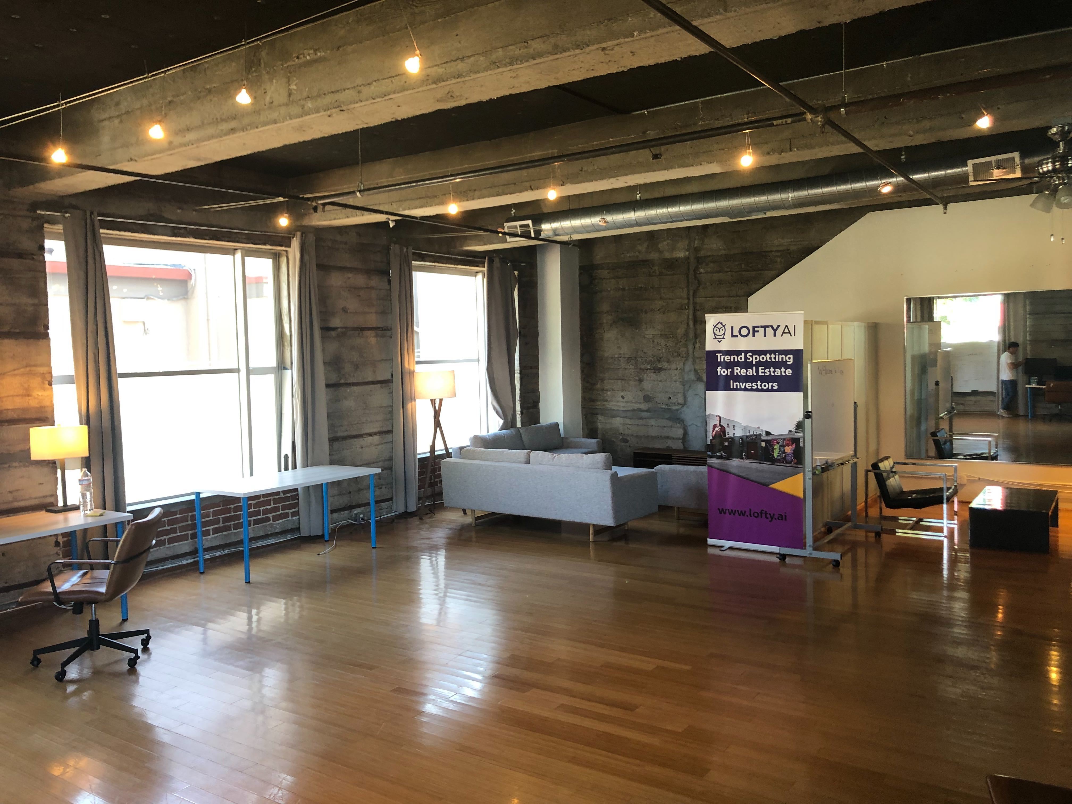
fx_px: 867
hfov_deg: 63.4
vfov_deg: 49.7
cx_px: 536
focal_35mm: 28
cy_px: 402
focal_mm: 4
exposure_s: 1/24
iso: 32
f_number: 1.8
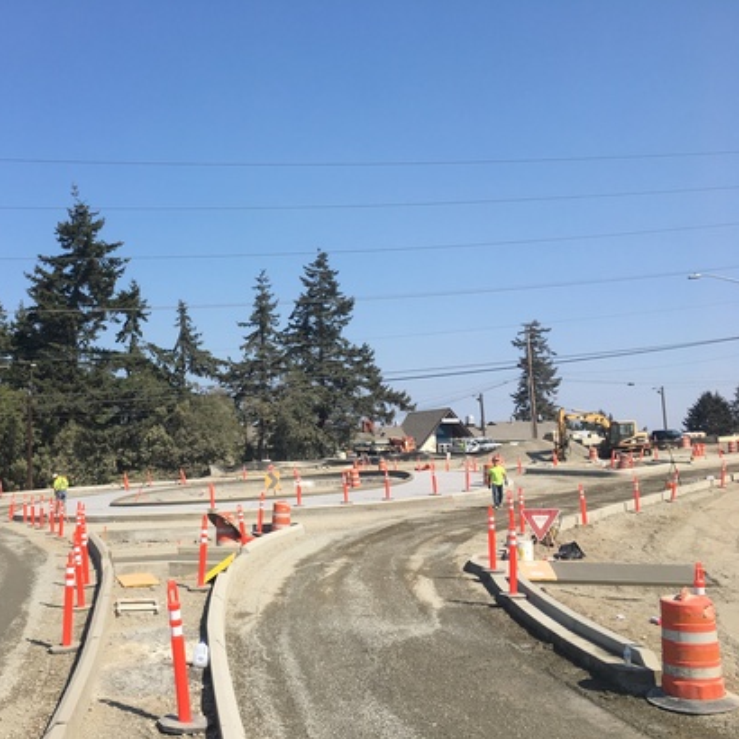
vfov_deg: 47.2
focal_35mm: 35
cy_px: 371
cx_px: 240
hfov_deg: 46.4
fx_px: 845
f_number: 2.2
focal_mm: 4.15
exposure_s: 1/1603
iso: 25
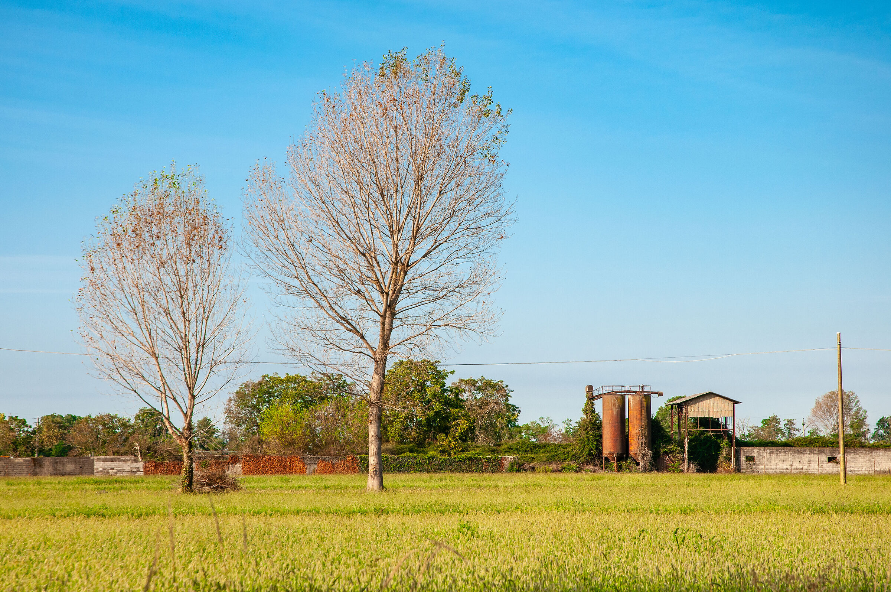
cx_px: 446
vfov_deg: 14.7
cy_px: 296
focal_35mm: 93
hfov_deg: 21.9
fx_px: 2299
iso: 200
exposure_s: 1/500
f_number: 8
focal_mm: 62
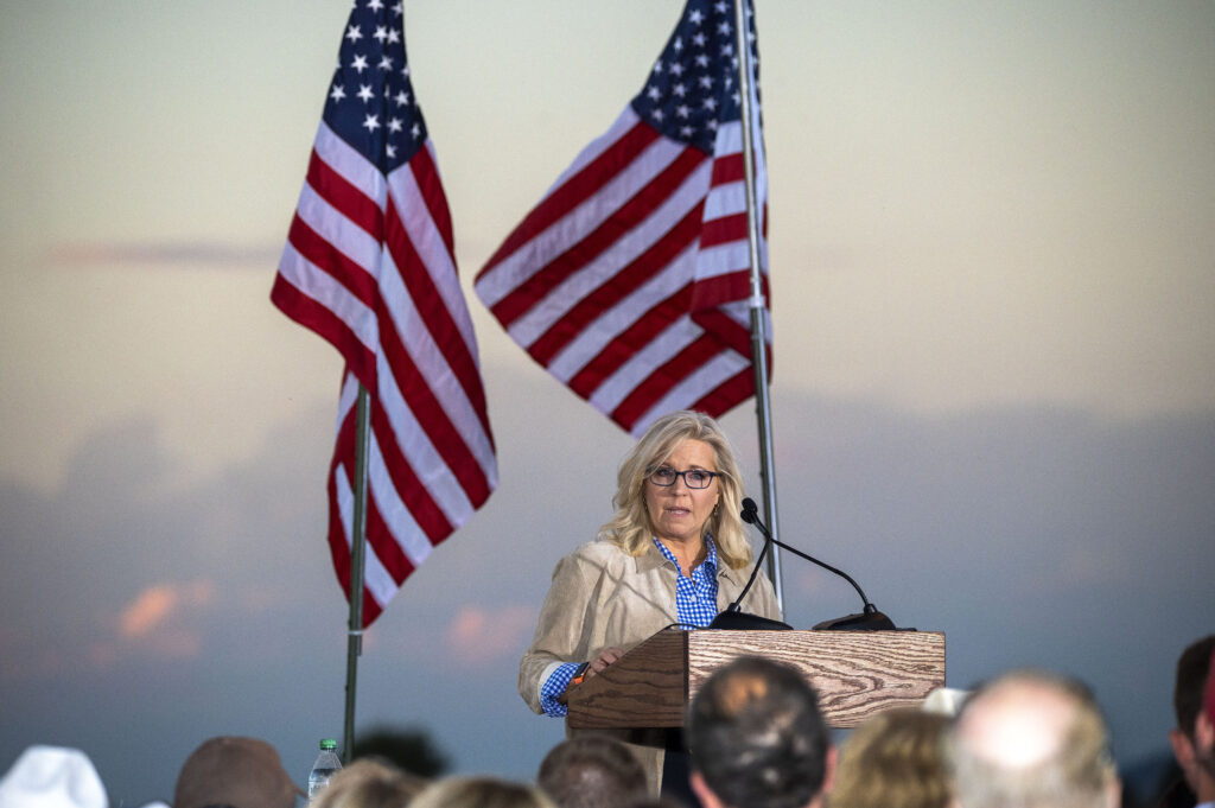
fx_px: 10117
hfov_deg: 6.9
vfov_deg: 4.6
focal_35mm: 300
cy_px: 404
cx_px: 608
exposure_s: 1/1250
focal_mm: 300
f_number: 6.3
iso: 1600
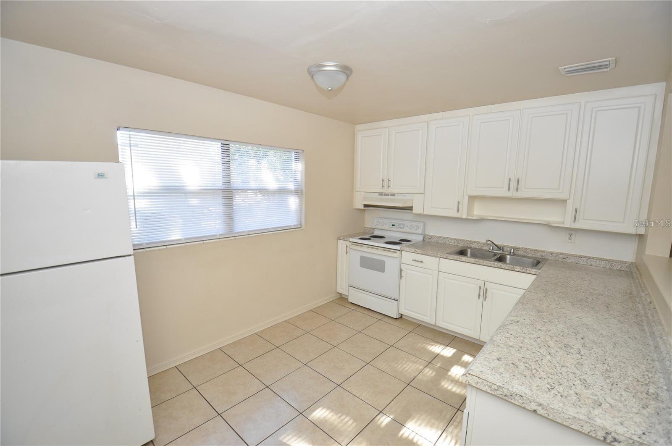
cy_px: 223
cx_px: 336
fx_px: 280
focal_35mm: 15
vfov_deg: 77.2
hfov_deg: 100.5
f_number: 4
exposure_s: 1/60
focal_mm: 10
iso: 450
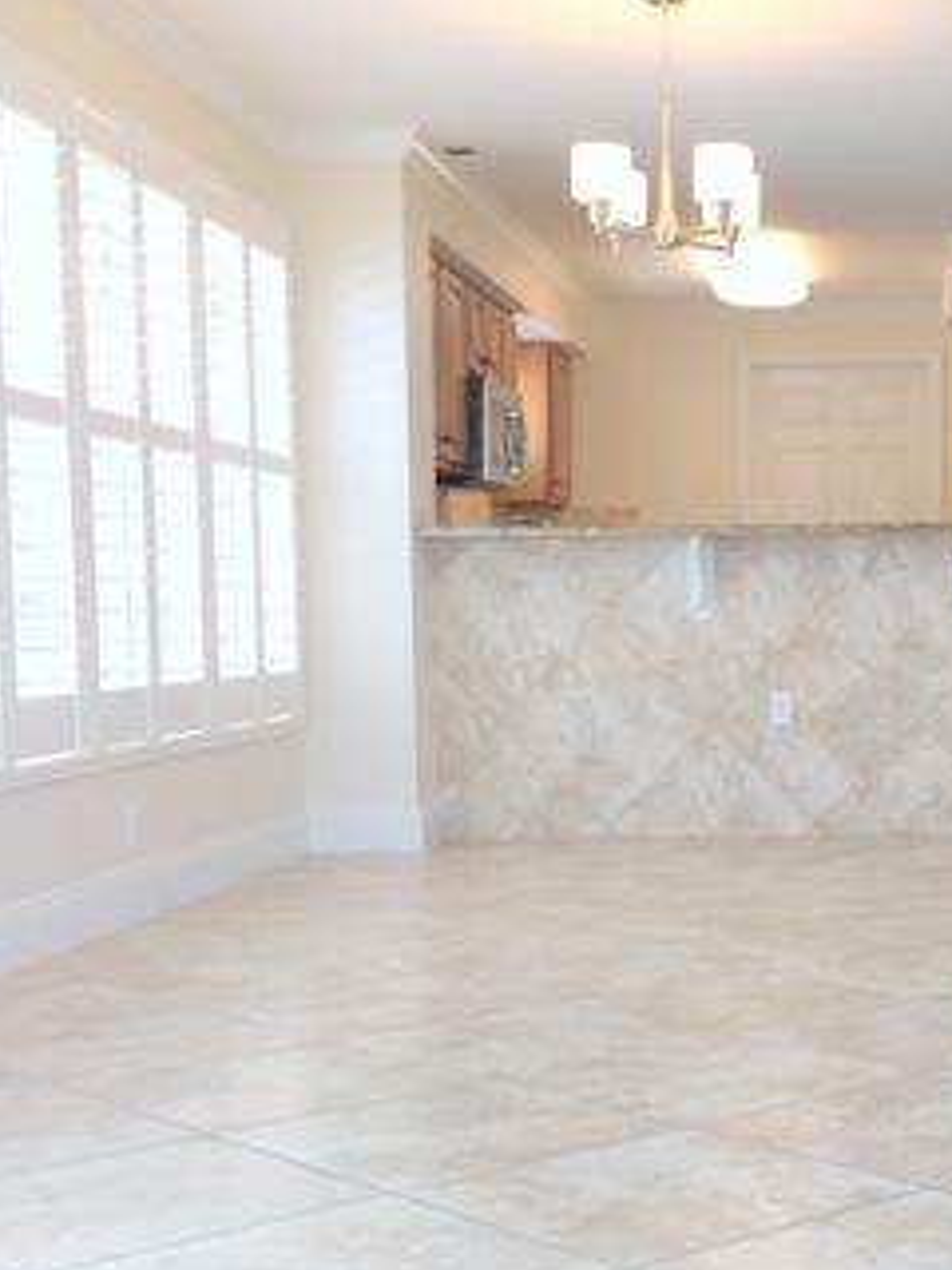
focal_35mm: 58
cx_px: 877
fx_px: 2127
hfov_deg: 24.4
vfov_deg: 33.2
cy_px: 718
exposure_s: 1/60
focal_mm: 4.15
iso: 32
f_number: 2.2
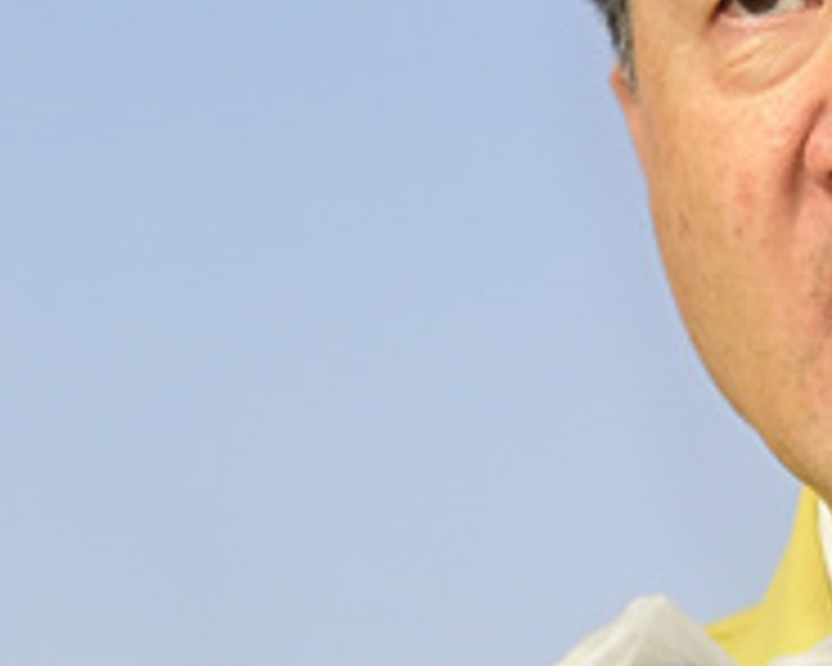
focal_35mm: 471
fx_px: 11598
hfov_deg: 4.1
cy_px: 405
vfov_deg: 3.3
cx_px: 1169
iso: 1000
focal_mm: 145
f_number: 2.8
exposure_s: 1/250
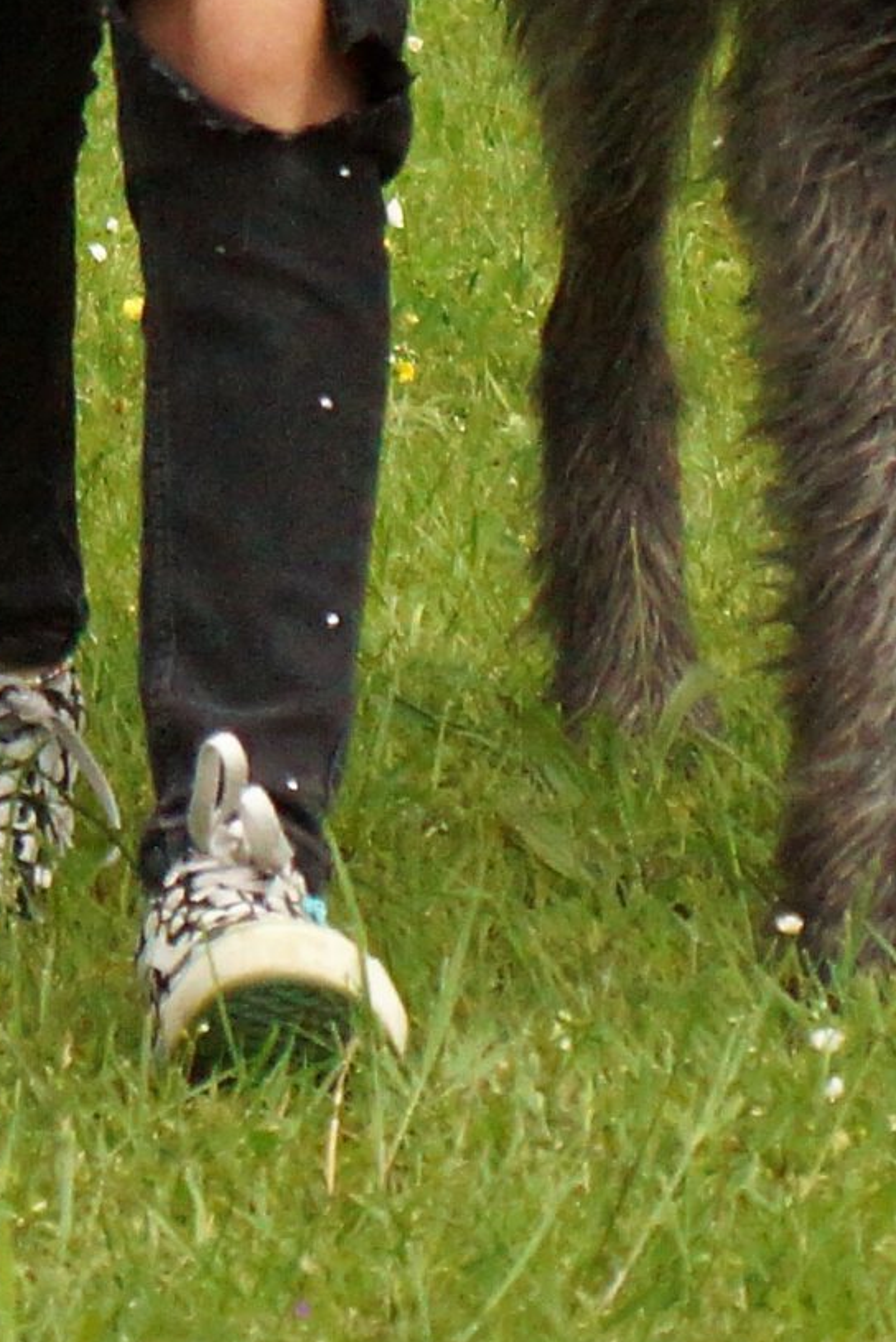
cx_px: 538
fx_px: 18447
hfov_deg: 2.8
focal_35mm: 495
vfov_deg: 4.1
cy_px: -589
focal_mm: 105
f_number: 5.6
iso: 1600
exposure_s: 1/2000
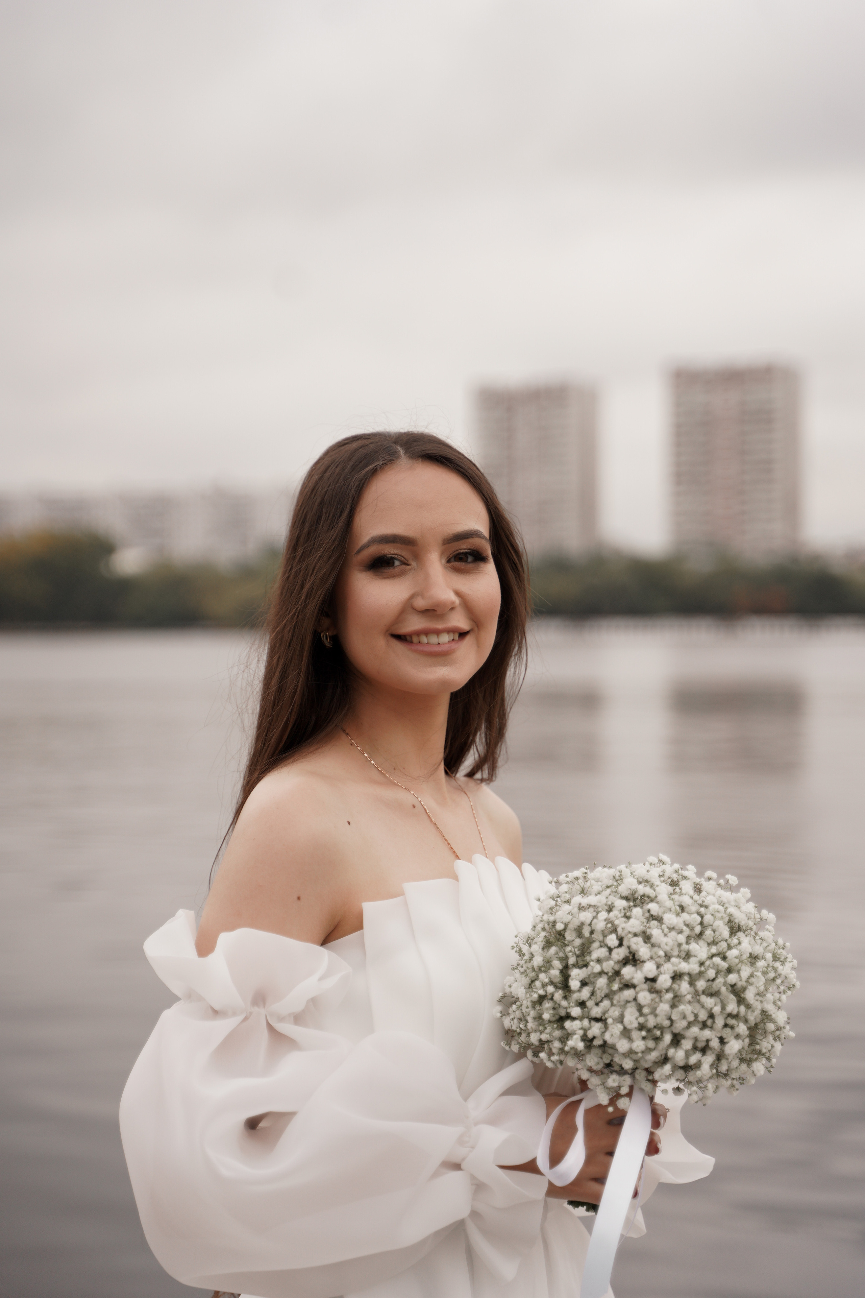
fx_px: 2343
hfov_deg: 20.9
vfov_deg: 31.0
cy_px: 649
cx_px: 432
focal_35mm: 65
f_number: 2.8
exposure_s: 1/2500
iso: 320
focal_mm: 65
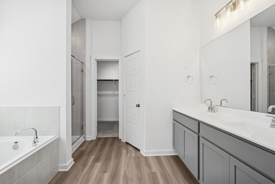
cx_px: 138
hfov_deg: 96.7
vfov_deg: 73.8
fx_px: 122
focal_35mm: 16
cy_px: 92
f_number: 7.1
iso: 125
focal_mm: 16
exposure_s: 1/30
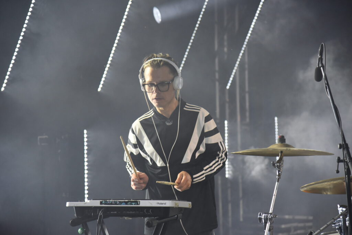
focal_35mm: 110
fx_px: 1076
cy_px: 118
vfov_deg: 12.5
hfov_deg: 18.6
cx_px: 176
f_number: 4
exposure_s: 1/500
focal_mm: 110
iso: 2000
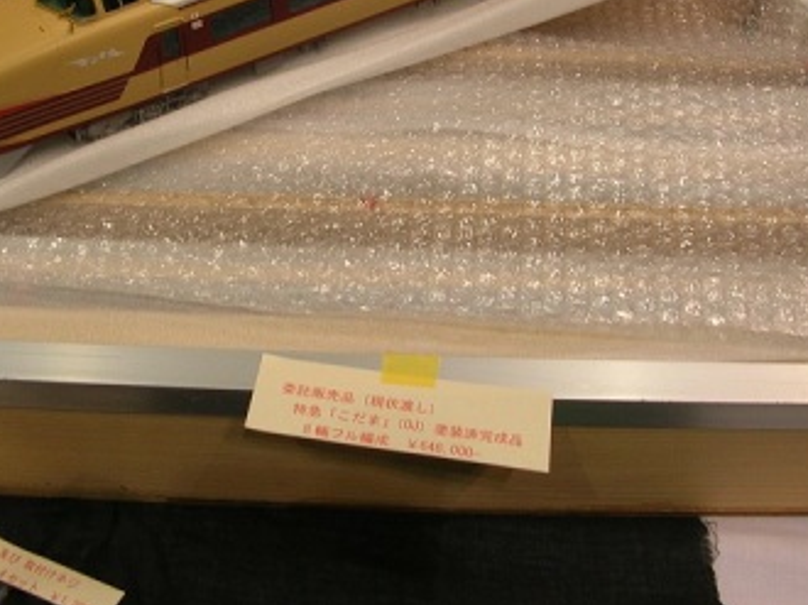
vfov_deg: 27.1
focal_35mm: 53
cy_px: 157
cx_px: 360
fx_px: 1236
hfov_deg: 36.2
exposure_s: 1/34.2
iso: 50
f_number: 2.8
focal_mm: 5.8
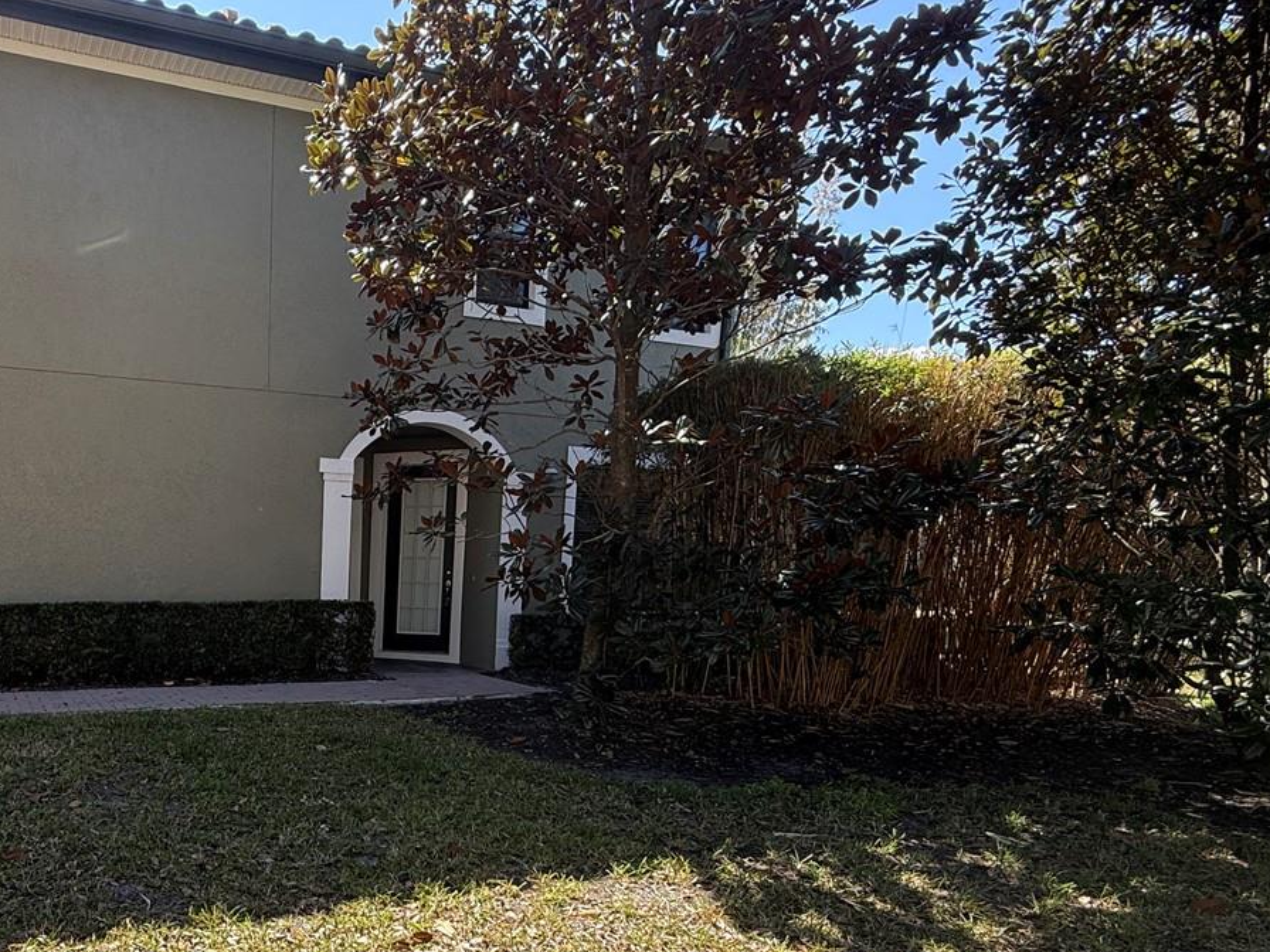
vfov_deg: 52.5
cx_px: 262
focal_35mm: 25
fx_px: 917
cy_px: 713
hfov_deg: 63.6
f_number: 2.2
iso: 50
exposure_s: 1/291
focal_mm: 2.22
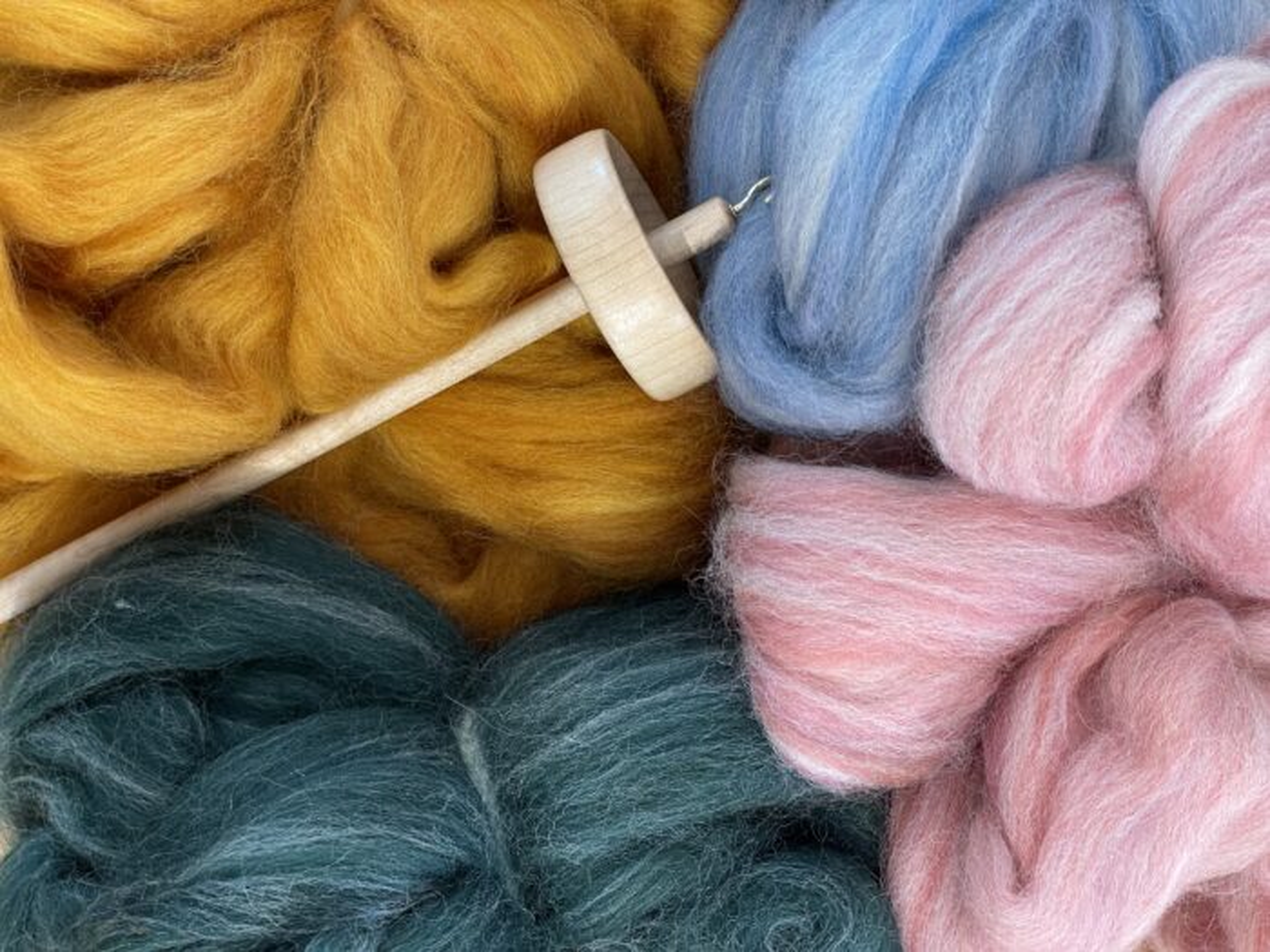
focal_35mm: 52
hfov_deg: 36.8
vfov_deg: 28.0
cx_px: 635
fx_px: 1908
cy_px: 476
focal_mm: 6
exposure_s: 1/60
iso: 125
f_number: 2
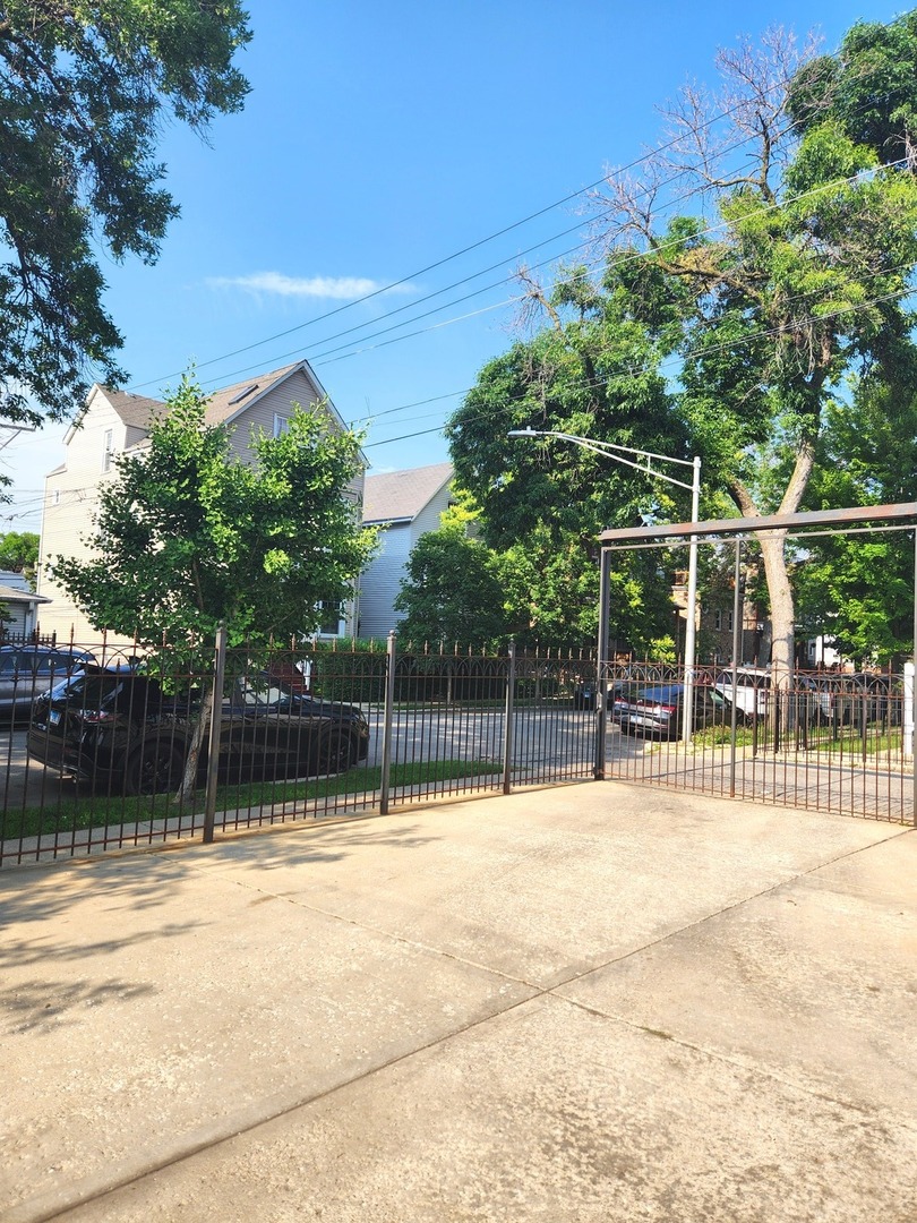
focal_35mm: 23
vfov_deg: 73.9
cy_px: 612
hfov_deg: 58.9
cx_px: 458
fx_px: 812
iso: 20
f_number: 1.8
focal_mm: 5.4
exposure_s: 1/902
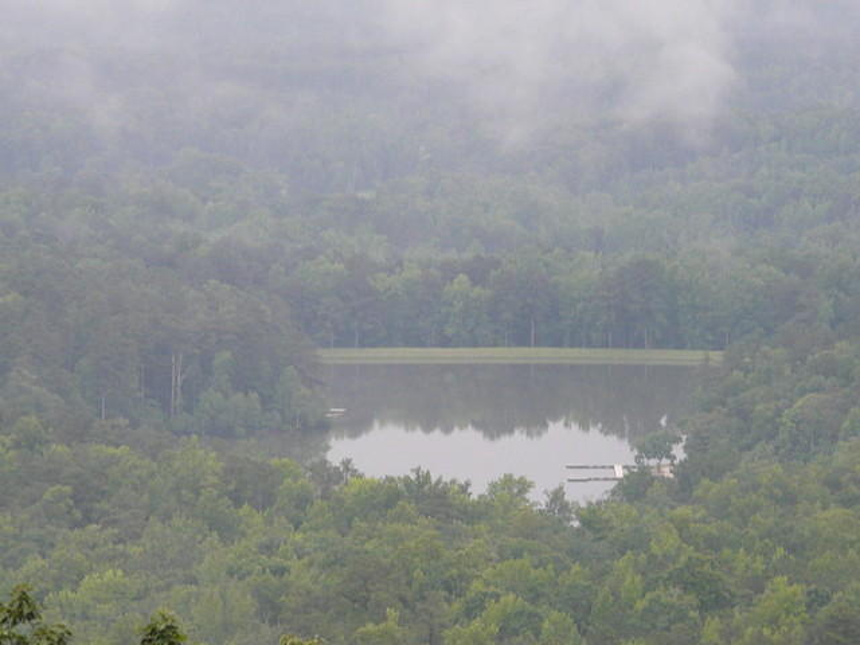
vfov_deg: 5.3
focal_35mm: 278
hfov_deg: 7.1
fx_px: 6907
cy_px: 322
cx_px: 430
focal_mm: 35.9
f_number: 3.6
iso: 200
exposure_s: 1/60
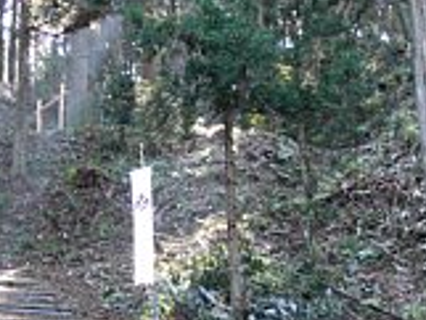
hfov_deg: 22.4
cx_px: 164
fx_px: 1071
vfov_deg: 16.8
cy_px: 267
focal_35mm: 87
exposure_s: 1/30
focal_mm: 7.4
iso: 100
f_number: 2.8
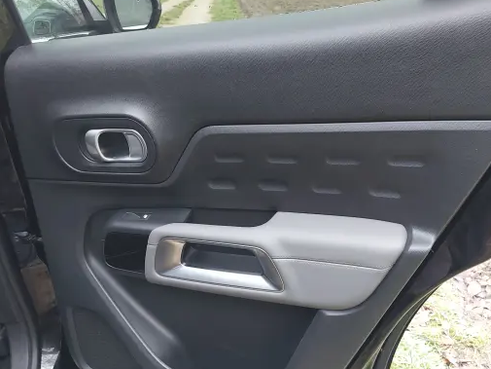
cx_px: 276
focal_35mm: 38
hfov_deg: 48.9
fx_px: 539
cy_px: 203
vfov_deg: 37.7
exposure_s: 1/50
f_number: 1.8
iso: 200
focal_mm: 4.6
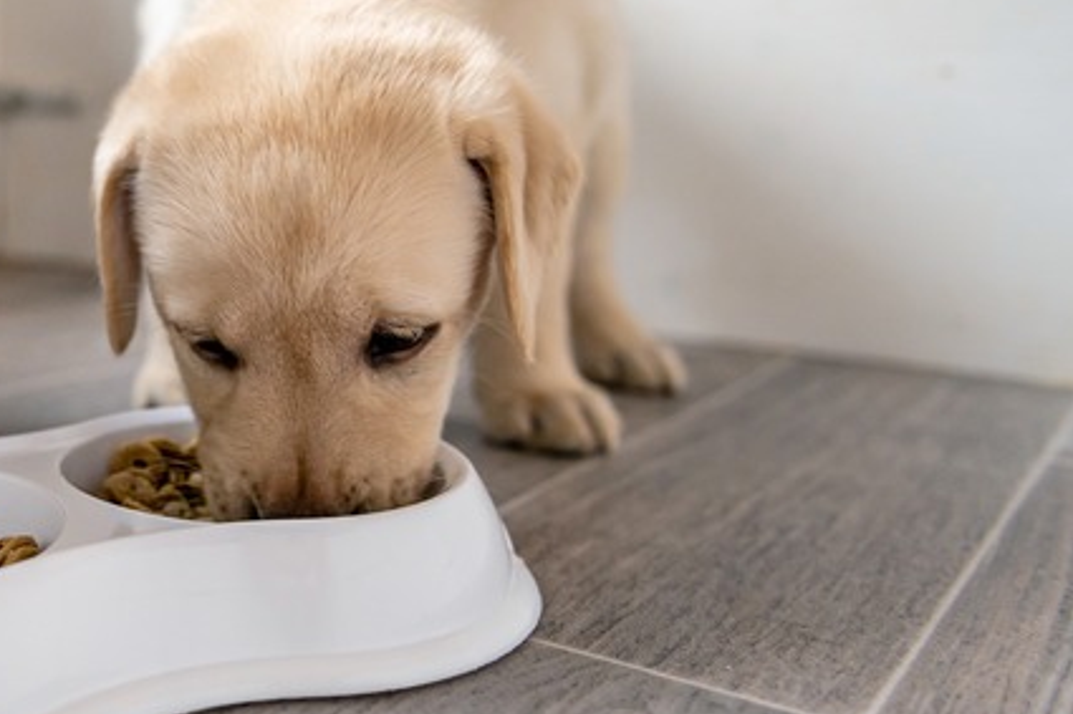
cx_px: 104
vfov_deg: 30.2
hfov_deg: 41.0
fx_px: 1311
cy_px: 225
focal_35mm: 44
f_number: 2.8
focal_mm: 24
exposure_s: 1/80
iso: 1600
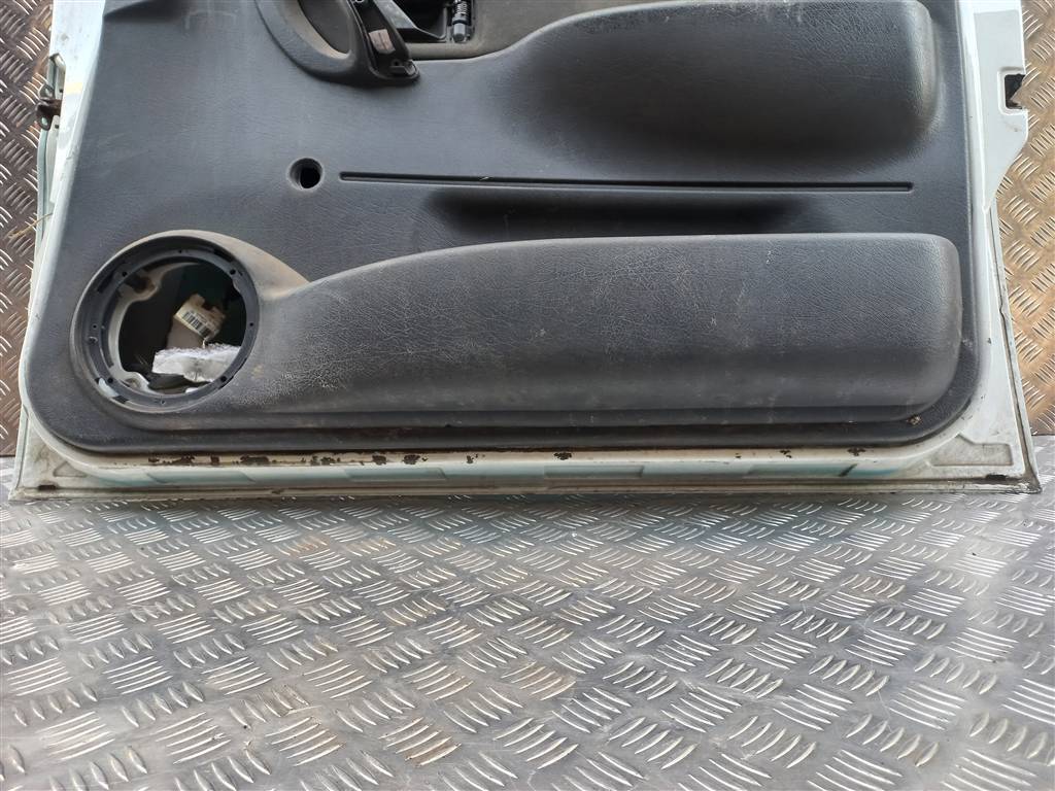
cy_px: 396
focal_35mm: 25
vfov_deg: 54.9
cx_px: 528
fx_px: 762
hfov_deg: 69.4
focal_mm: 4.6
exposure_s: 1/50
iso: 64
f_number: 1.8
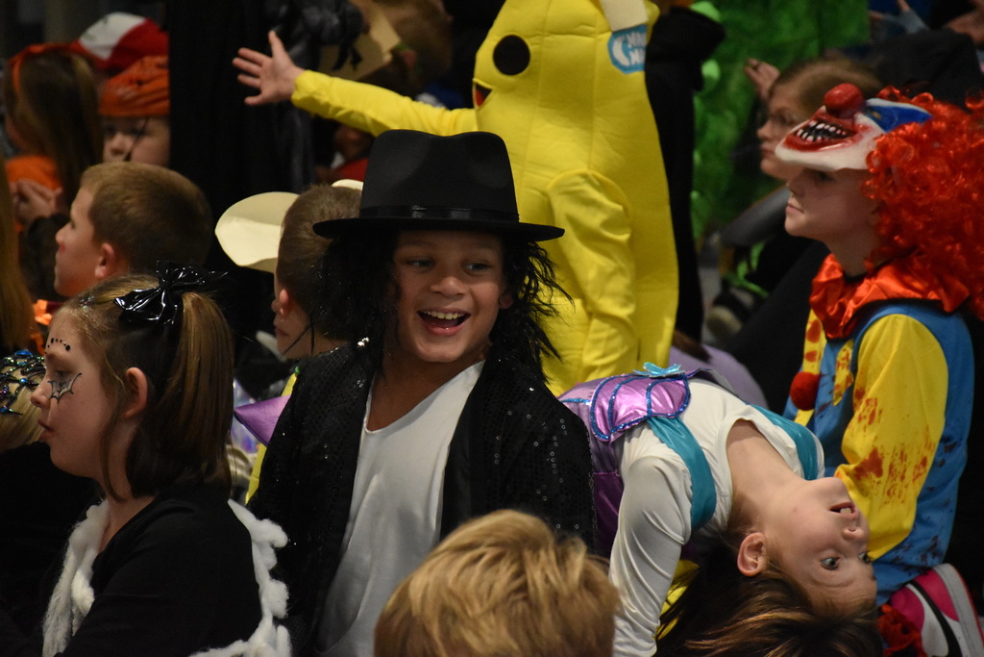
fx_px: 4756
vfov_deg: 7.9
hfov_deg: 11.8
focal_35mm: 174
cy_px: 328
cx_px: 492
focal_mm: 116
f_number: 5.6
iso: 6400
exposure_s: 1/400
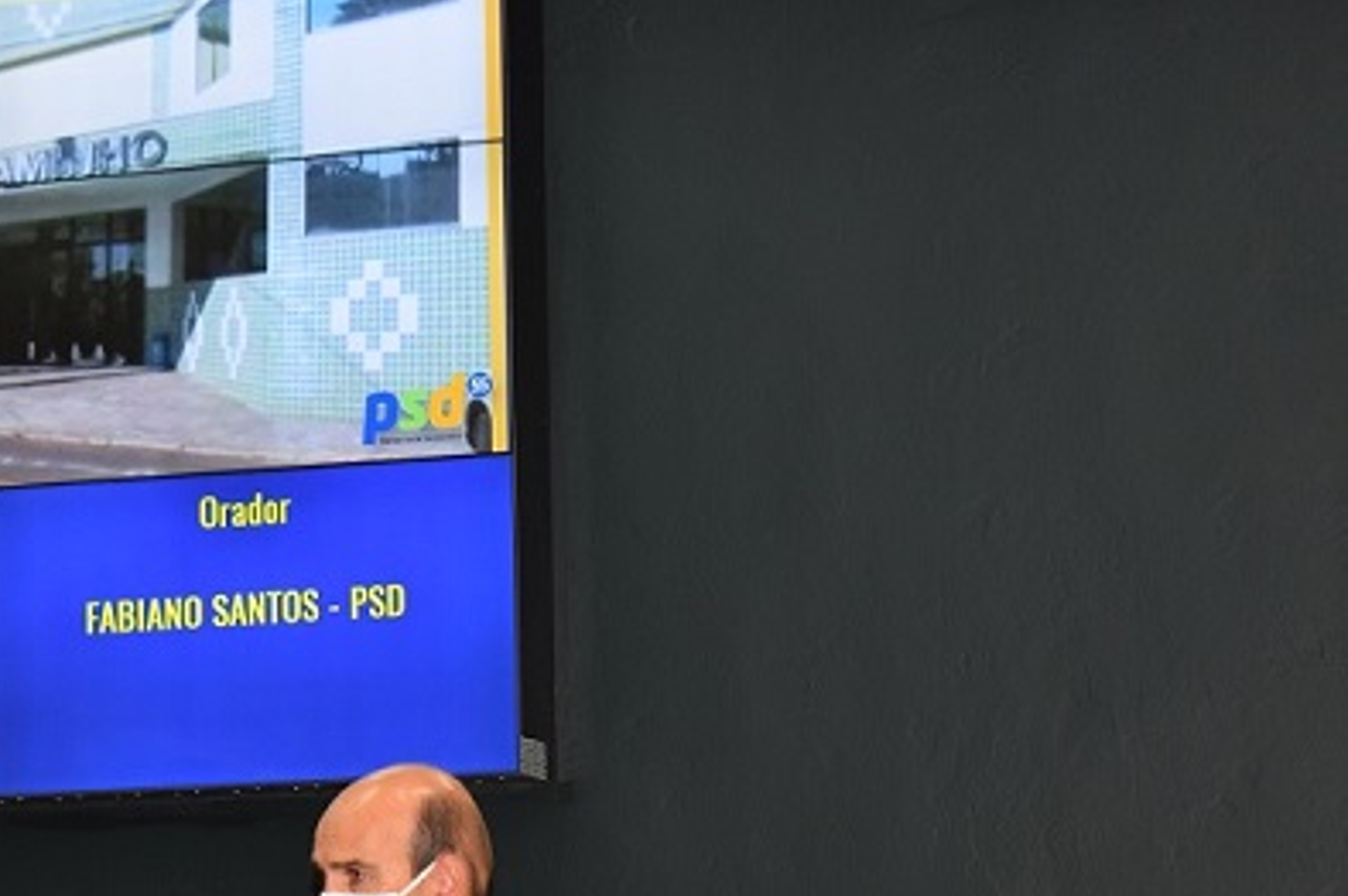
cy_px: 515
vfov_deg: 10.9
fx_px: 4705
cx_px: 349
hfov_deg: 16.2
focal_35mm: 126
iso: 800
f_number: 5.6
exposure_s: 1/80
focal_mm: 55
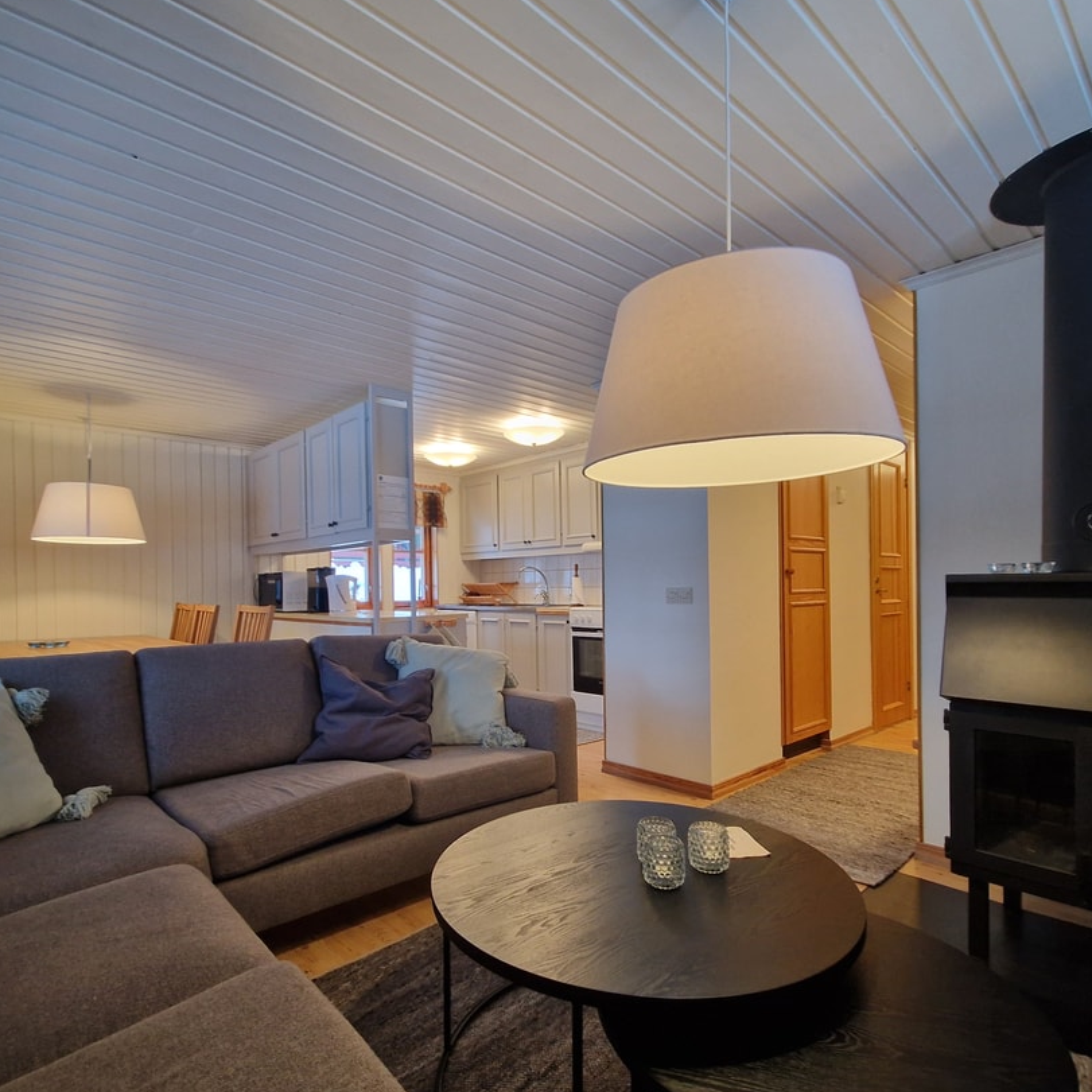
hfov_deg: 83.9
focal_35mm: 17
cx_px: 524
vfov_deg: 83.8
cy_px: 586
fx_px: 607
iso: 400
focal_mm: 2.2
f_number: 2.2
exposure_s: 1/33
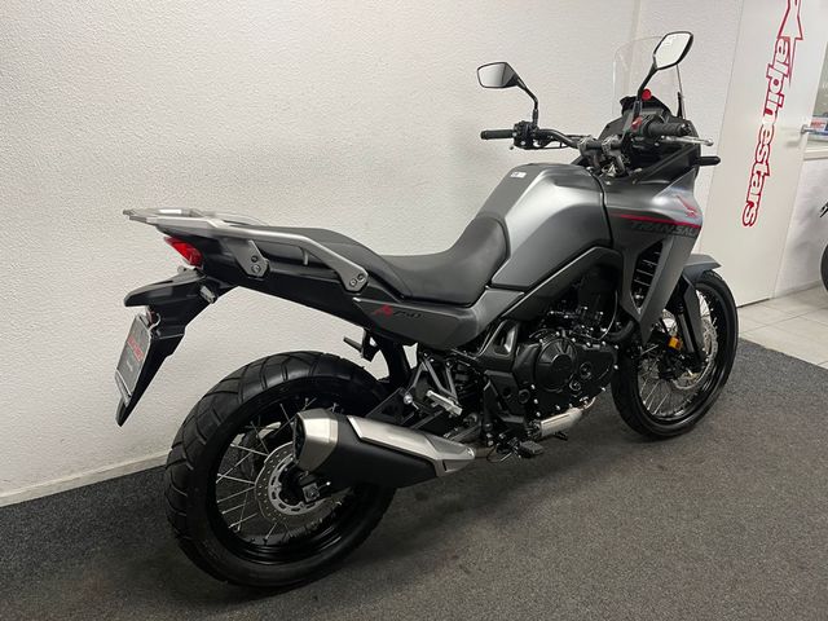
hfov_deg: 67.3
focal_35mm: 26
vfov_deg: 53.1
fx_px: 622
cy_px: 310
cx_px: 414
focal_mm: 5.1
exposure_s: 1/50
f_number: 1.6
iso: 80
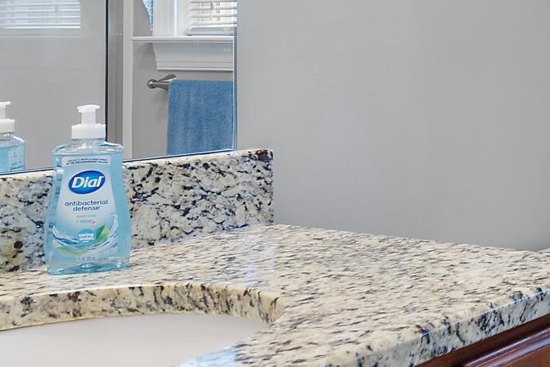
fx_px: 978
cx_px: 714
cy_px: 79
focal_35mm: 64
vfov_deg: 21.0
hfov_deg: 26.6
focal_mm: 10
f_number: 4.5
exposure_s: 1/3
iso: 100
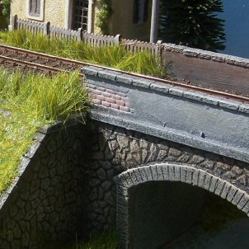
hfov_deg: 19.2
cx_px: 25
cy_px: 91
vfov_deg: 19.5
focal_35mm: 89
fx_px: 724
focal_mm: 6.3
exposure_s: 1/750
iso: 80
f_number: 4
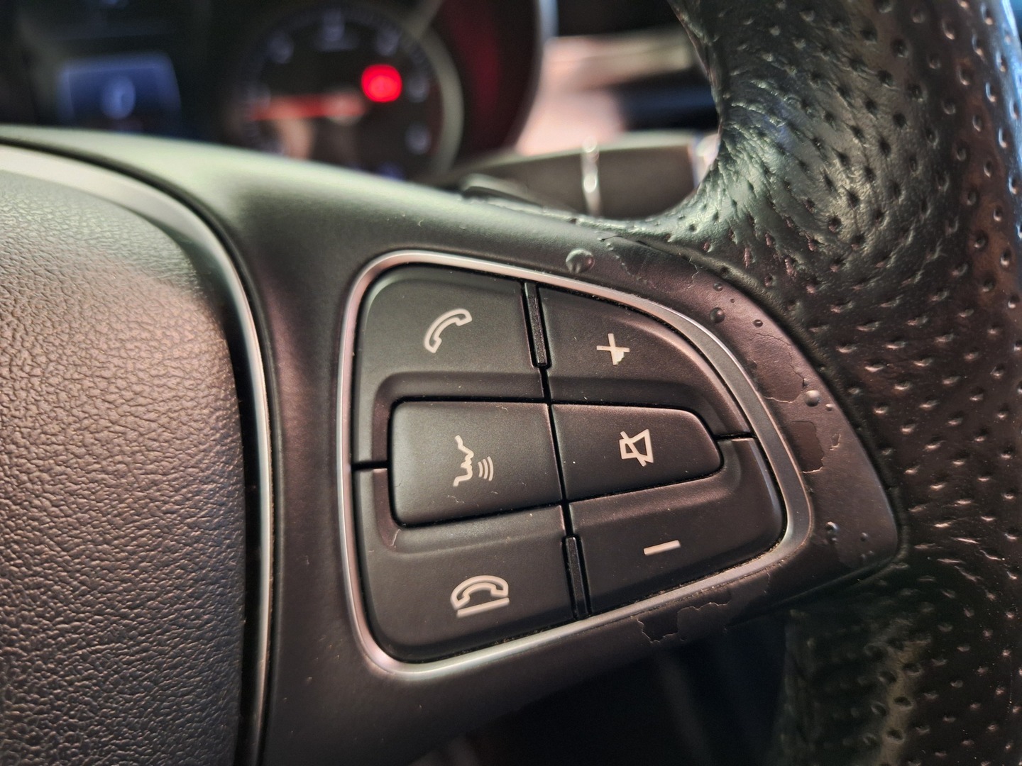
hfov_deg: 73.9
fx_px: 679
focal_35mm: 23
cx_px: 511
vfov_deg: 58.9
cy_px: 383
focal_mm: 5.54
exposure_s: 1/20
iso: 500
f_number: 1.8
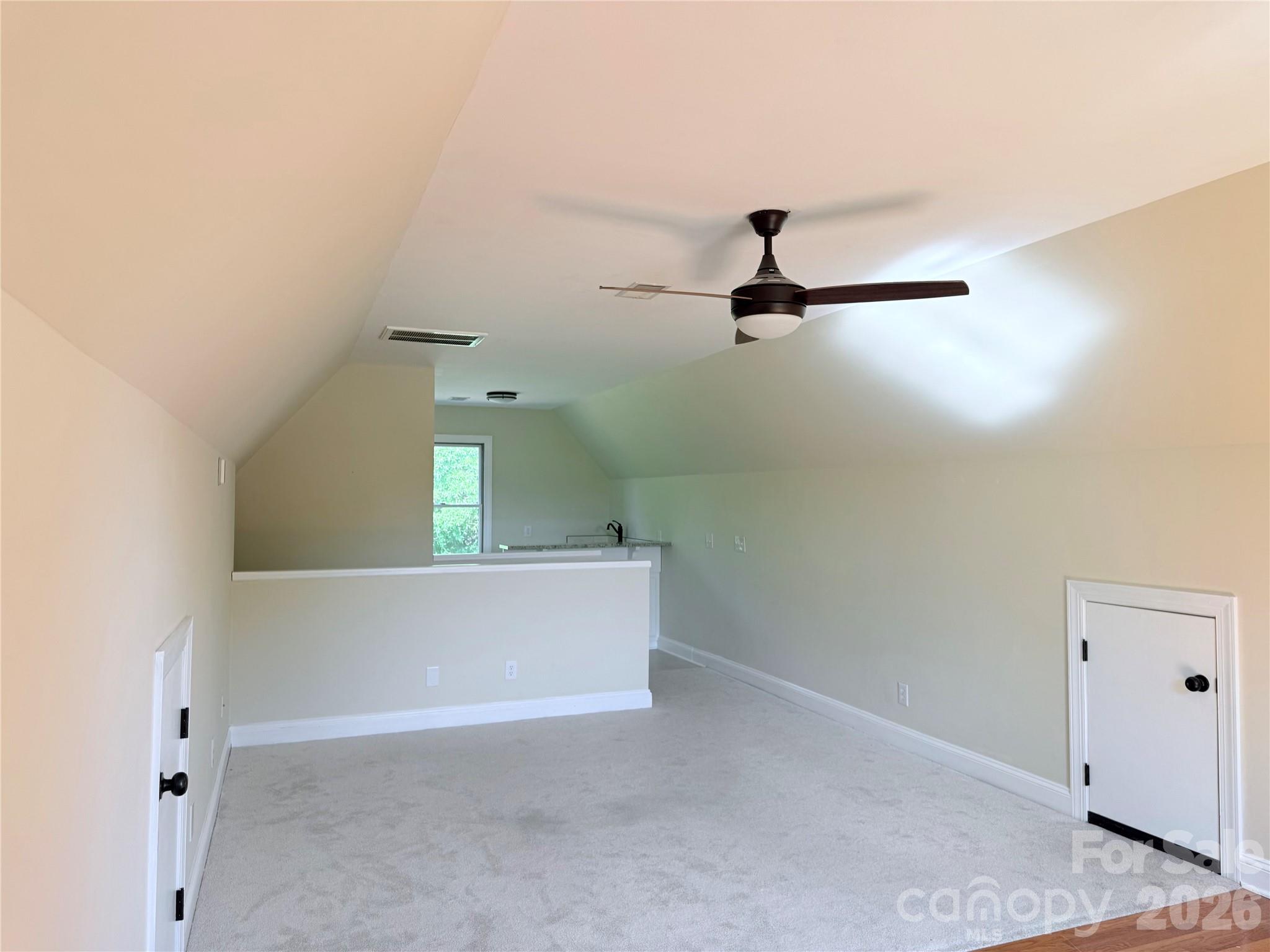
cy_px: 476
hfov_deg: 71.6
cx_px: 635
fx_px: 881
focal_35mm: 24
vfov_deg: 56.8
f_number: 1.78
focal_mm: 6.76
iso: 50
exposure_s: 1/124
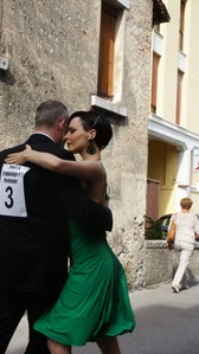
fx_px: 545
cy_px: 176
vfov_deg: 36.0
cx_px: 19
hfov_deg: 20.3
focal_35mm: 58
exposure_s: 1/250
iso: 500
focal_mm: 24
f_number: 11
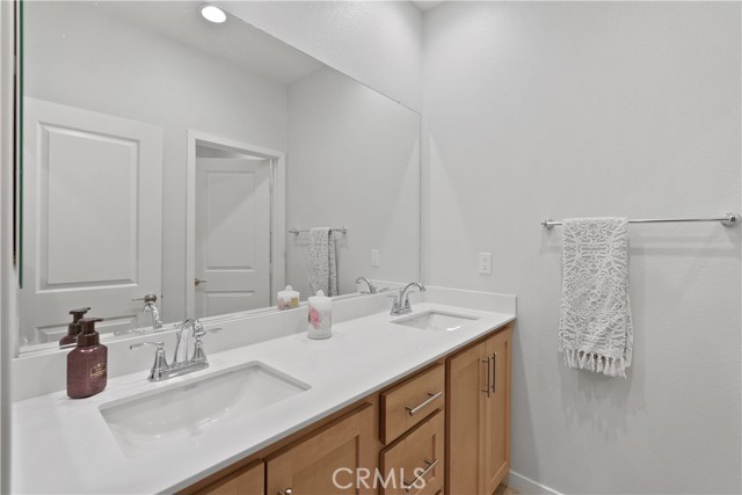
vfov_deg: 72.1
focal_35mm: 16
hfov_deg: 95.0
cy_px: 248
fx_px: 340
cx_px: 371
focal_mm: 16.5
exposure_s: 1/15
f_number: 5.6
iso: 400
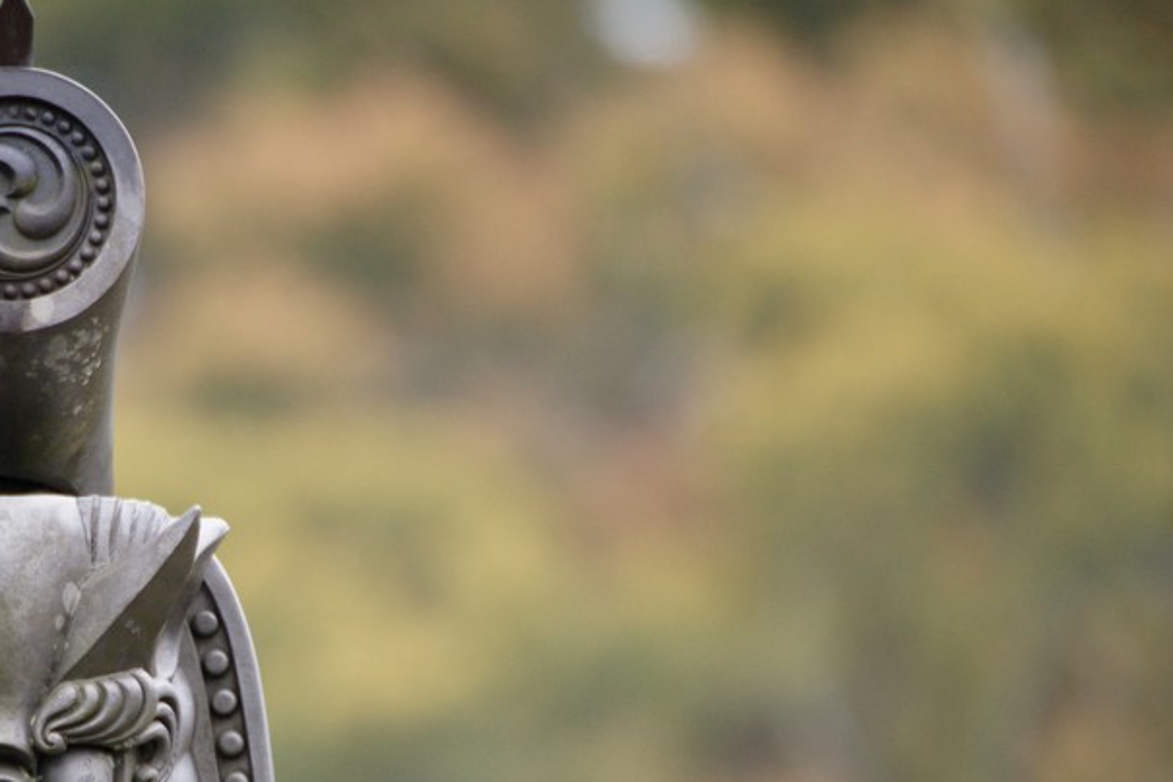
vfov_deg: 1.4
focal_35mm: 952
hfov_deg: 2.2
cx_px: 121
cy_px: 605
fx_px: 31009
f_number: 6.3
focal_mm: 500
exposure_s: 1/200
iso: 400
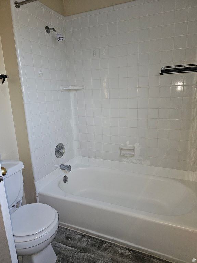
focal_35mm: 23
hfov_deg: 58.9
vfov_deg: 73.9
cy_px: 132
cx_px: 98
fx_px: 175
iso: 125
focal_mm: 6.3
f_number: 1.7
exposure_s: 1/60
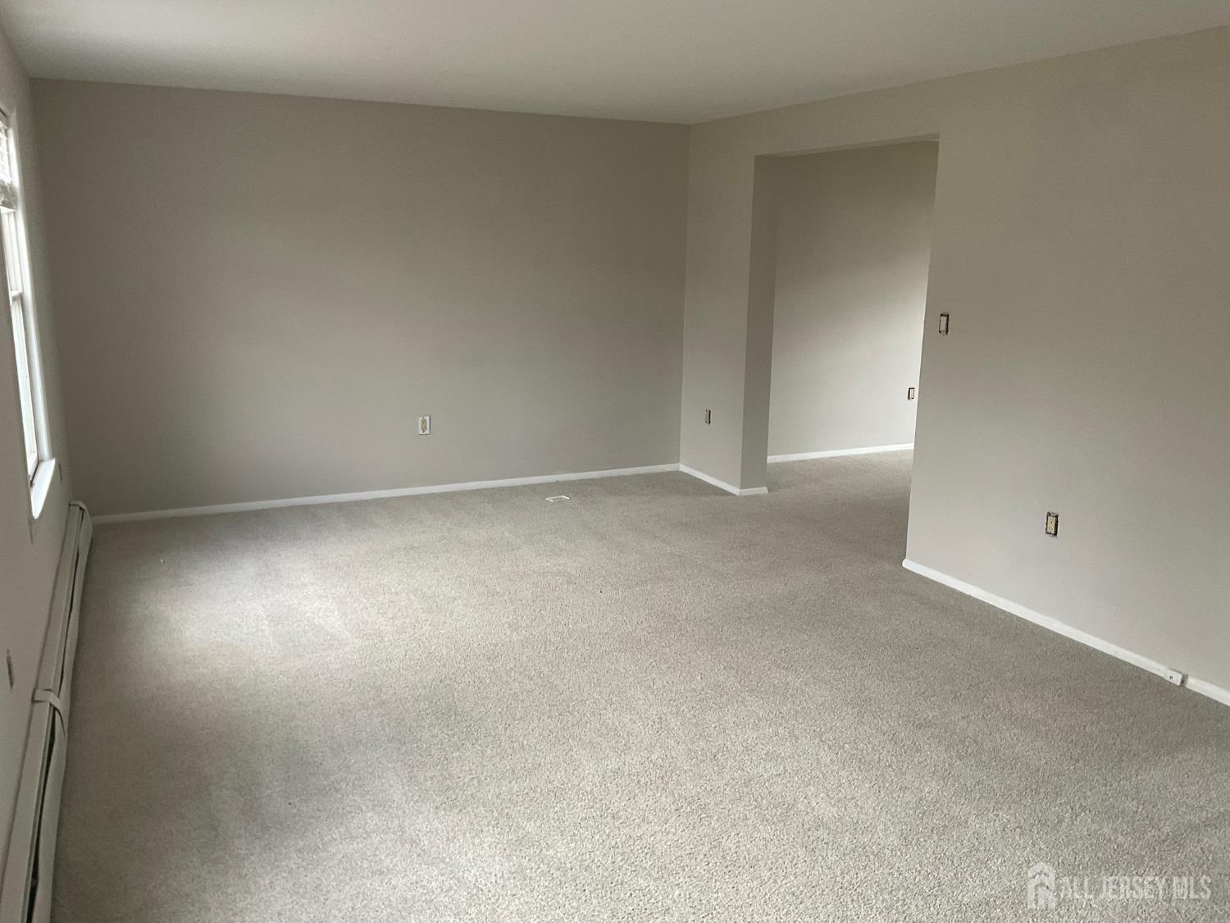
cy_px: 462
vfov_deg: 48.2
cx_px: 615
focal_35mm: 29
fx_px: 1030
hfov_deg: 61.7
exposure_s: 1/62
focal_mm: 3
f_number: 1.8
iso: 64
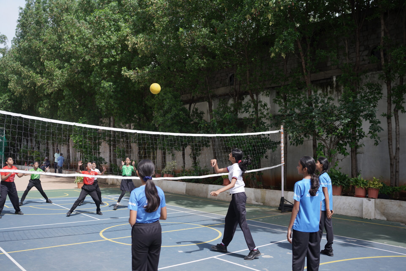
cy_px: 136
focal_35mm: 35
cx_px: 203
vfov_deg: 37.9
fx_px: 395
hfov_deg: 54.4
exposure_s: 1/2000
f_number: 2.2
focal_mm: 35
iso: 125
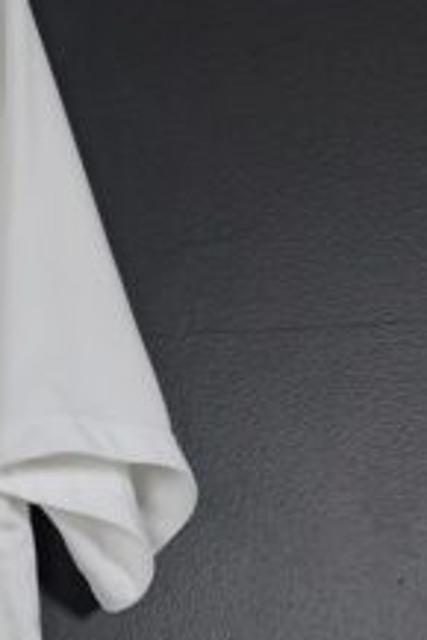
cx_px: -415
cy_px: 779
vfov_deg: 21.4
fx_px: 1563
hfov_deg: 13.4
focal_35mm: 88
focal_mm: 6.57
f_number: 1.6
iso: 400
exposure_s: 1/125
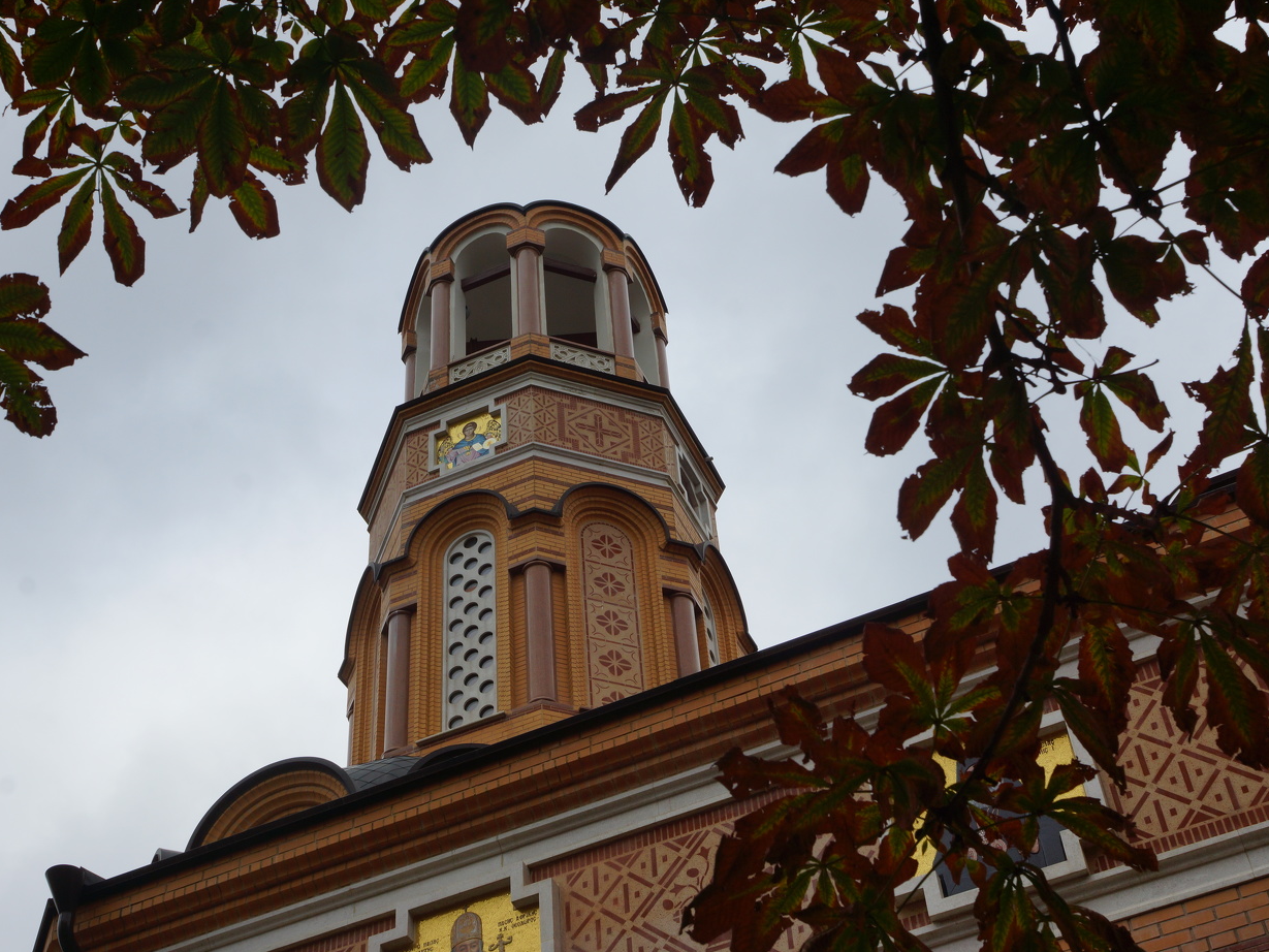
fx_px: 2110
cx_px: 601
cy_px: 470
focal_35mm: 58
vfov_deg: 25.4
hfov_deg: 33.5
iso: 100
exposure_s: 1/100
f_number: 11
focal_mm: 35
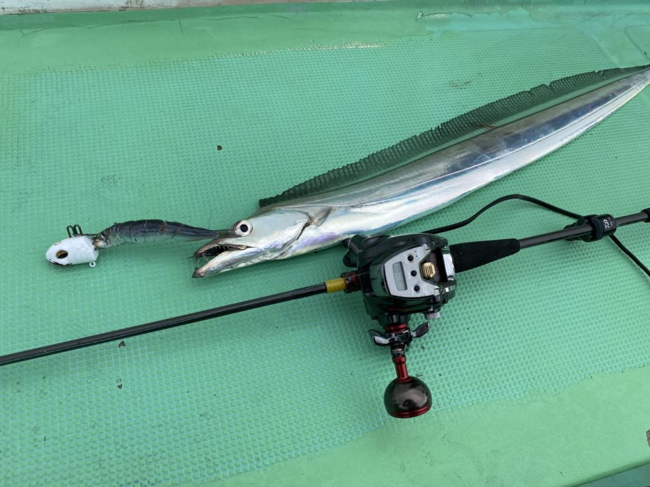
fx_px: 488
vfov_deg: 53.1
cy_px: 244
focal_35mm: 26
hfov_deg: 67.3
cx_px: 325
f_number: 1.8
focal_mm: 4.25
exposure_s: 1/758
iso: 32
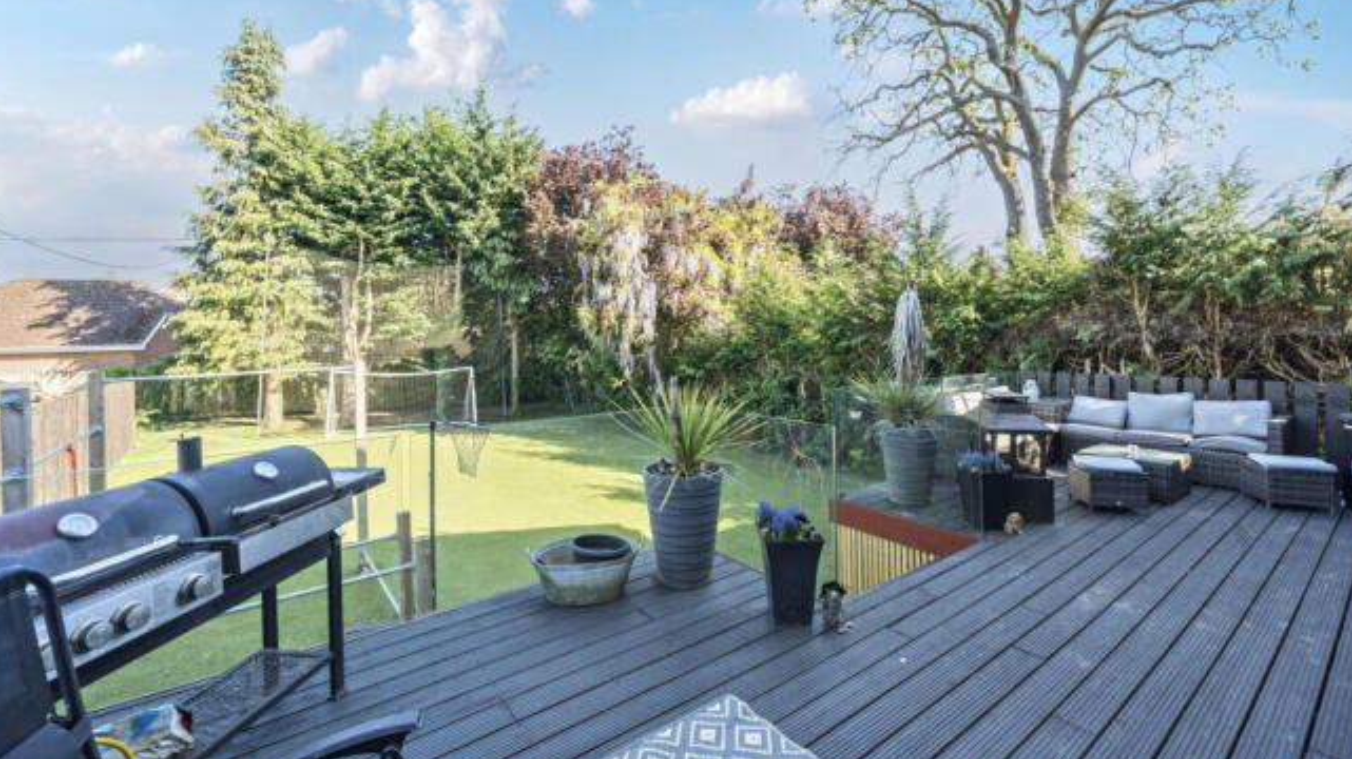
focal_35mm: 15
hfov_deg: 103.0
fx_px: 538
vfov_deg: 70.2
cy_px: 336
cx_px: 680
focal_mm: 14
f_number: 8
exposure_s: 1/160
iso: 400
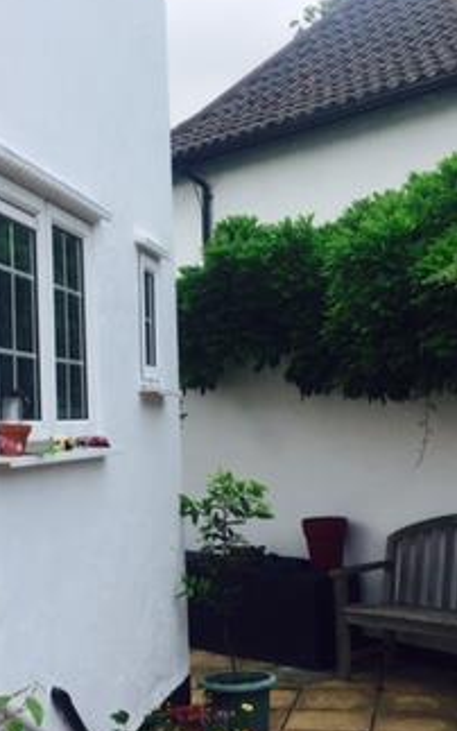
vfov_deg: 33.5
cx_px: 170
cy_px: 364
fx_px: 1215
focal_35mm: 61
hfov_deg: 21.3
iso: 32
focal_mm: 4.15
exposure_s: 1/989
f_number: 2.2
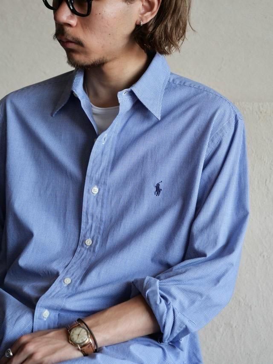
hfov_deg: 19.4
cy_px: 182
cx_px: 136
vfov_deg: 25.7
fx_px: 799
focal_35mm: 76
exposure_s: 1/100
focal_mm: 38
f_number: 3.9
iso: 640
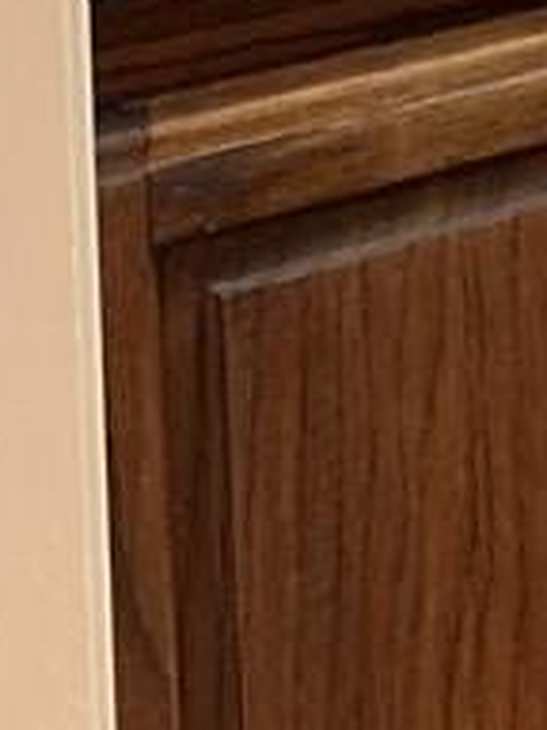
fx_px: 2929
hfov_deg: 9.3
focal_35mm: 139
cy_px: -513
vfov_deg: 13.1
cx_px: 1405
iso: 400
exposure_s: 1/40
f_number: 1.8
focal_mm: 4.25
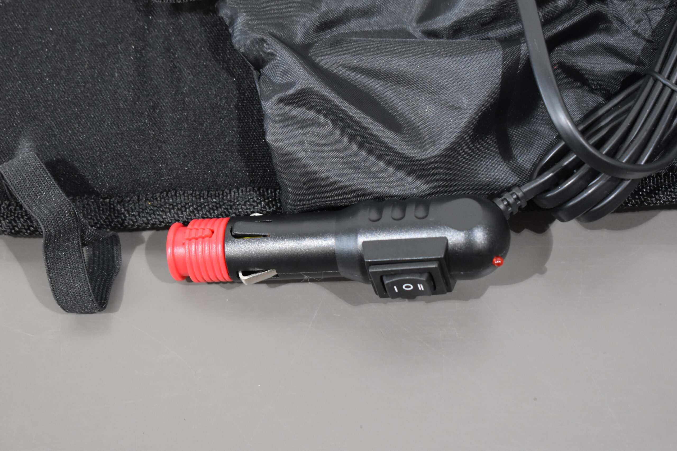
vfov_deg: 18.2
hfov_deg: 27.0
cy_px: 226
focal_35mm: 75
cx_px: 338
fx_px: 1410
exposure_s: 1/125
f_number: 5.6
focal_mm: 50
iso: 2800
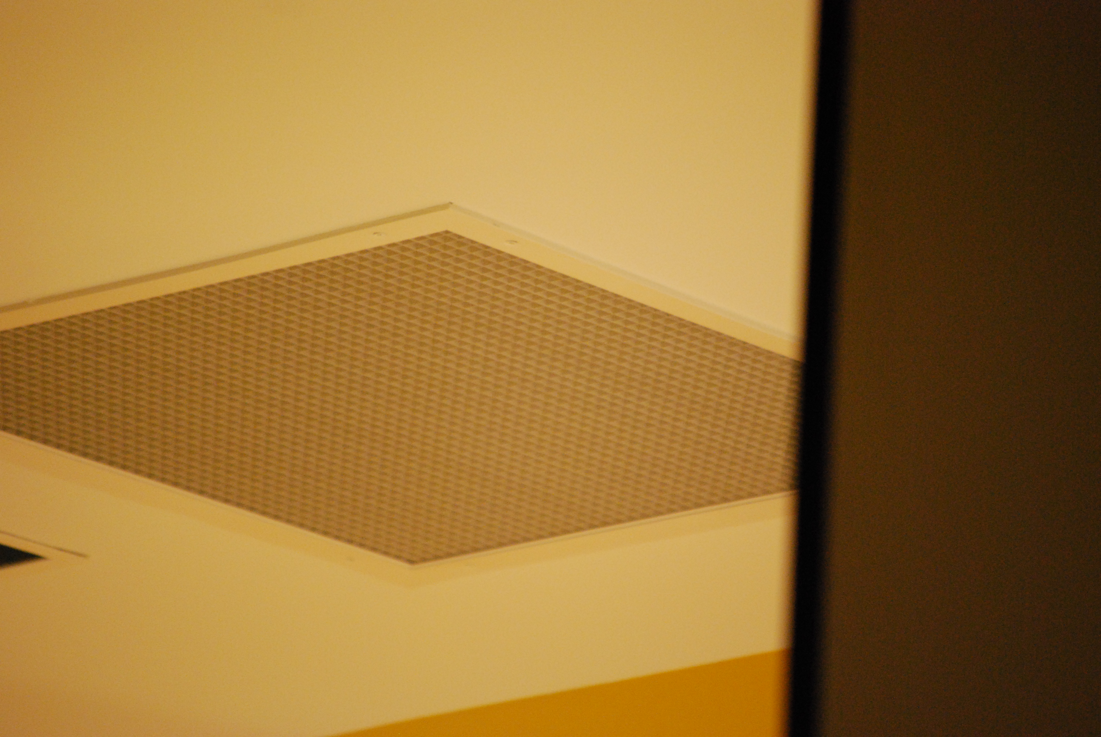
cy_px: 368
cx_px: 550
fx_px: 9186
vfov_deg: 4.6
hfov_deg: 6.9
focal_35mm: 300
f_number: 5.6
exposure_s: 1/125
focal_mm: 200
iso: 1600
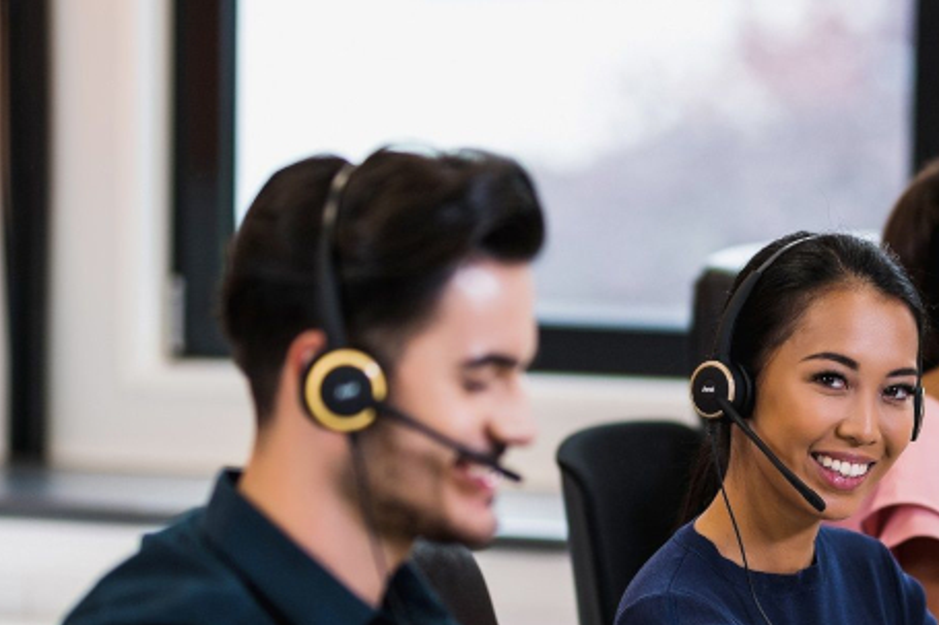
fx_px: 4876
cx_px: 951
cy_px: 550
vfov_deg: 7.3
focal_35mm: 187
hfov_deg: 10.9
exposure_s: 1/200
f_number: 1.6
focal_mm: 85
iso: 100
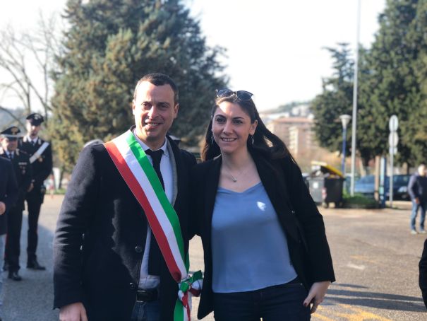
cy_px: 160
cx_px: 214
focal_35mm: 57
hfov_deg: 33.8
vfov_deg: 25.7
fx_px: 703
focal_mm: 6.6
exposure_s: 1/126
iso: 20
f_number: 2.8
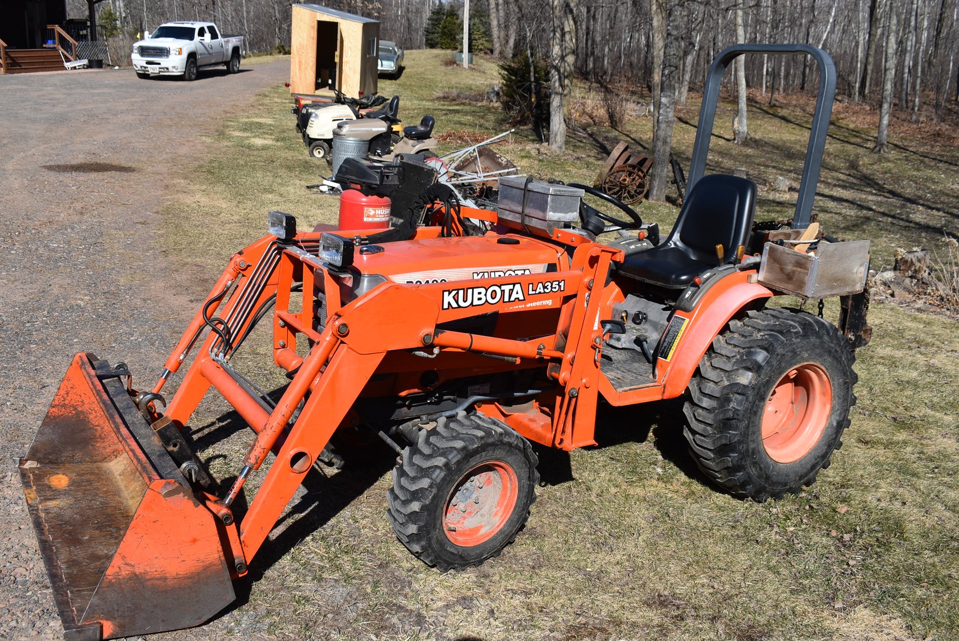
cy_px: 320
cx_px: 480
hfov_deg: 55.1
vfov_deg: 38.4
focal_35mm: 34
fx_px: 920
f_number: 9
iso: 100
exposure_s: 1/320
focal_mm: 23
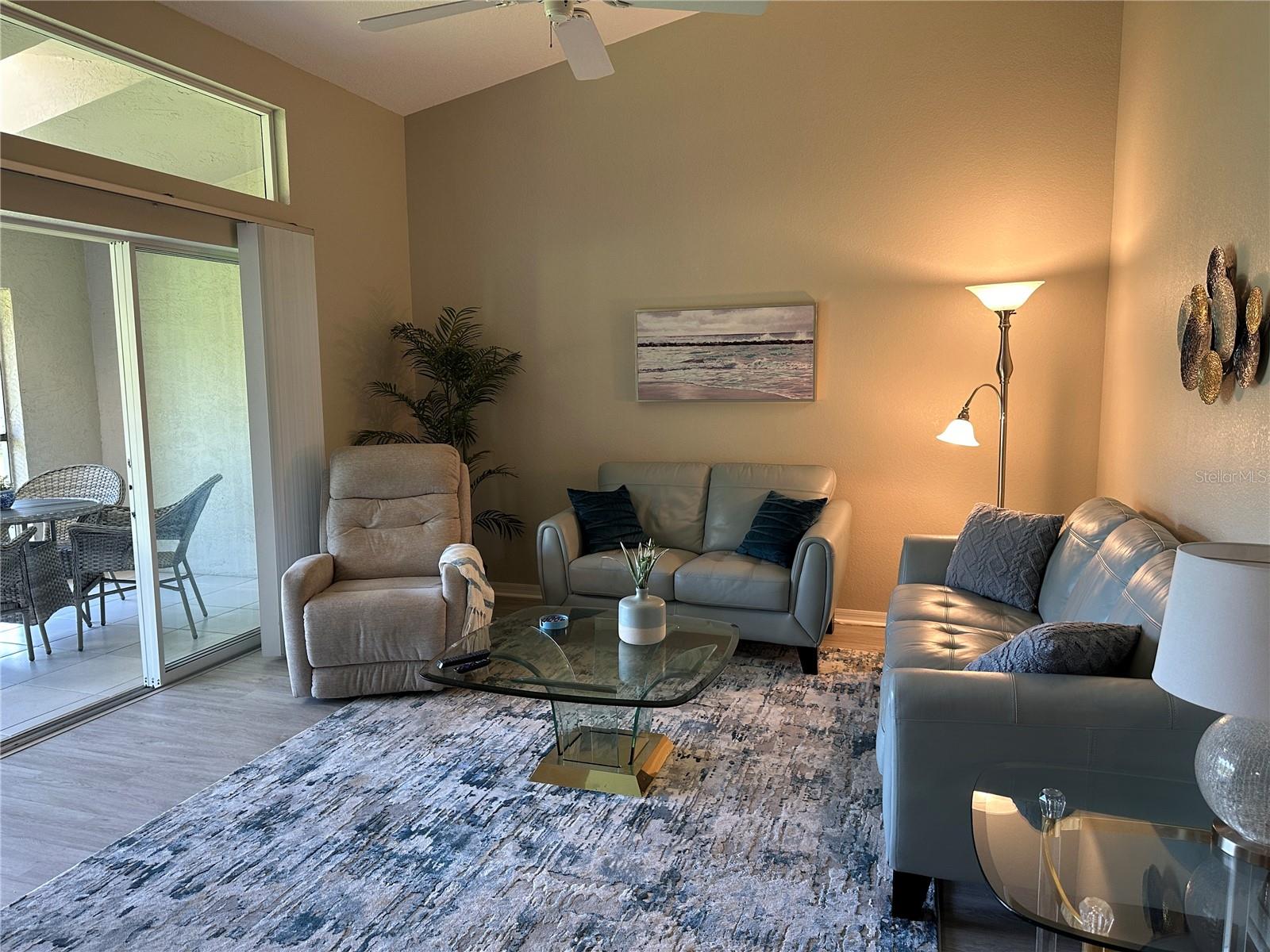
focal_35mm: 24
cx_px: 635
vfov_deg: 56.8
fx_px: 881
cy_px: 476
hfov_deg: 71.6
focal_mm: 6.86
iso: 125
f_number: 1.78
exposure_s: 1/60
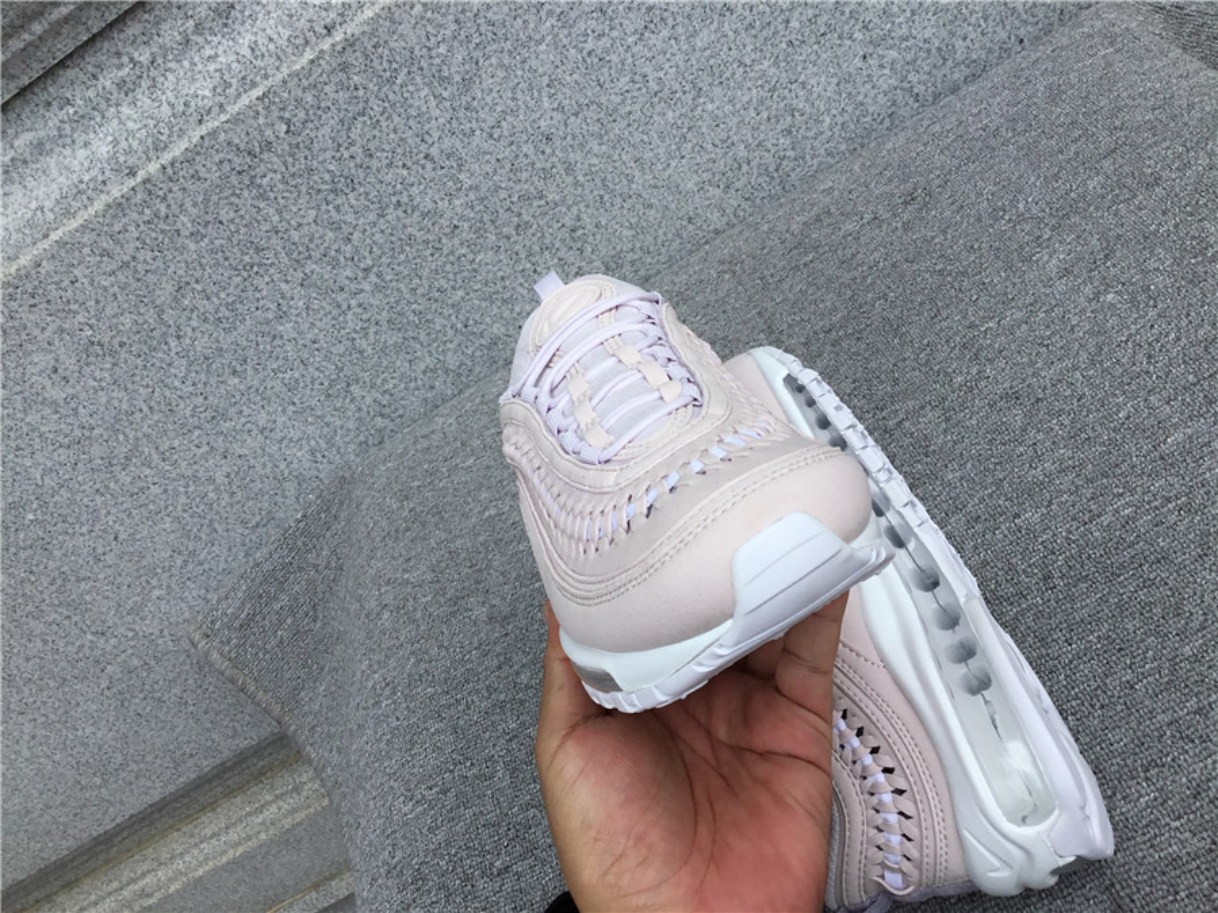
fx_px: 1091
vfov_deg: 45.4
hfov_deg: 58.4
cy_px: 456
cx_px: 609
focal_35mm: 31
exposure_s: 1/662
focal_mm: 3.3
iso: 25
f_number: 2.4
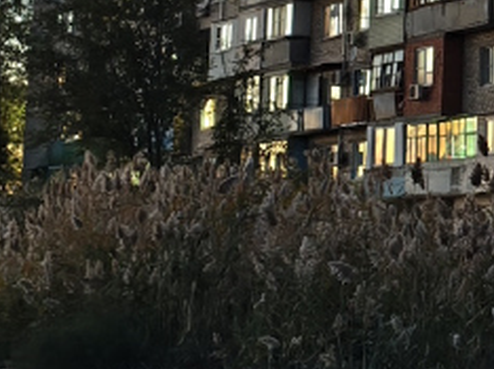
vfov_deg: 11.4
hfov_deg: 14.5
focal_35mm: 128
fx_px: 1825
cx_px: 701
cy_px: -60
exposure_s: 1/4.35
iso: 6808
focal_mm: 6.54
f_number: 1.57
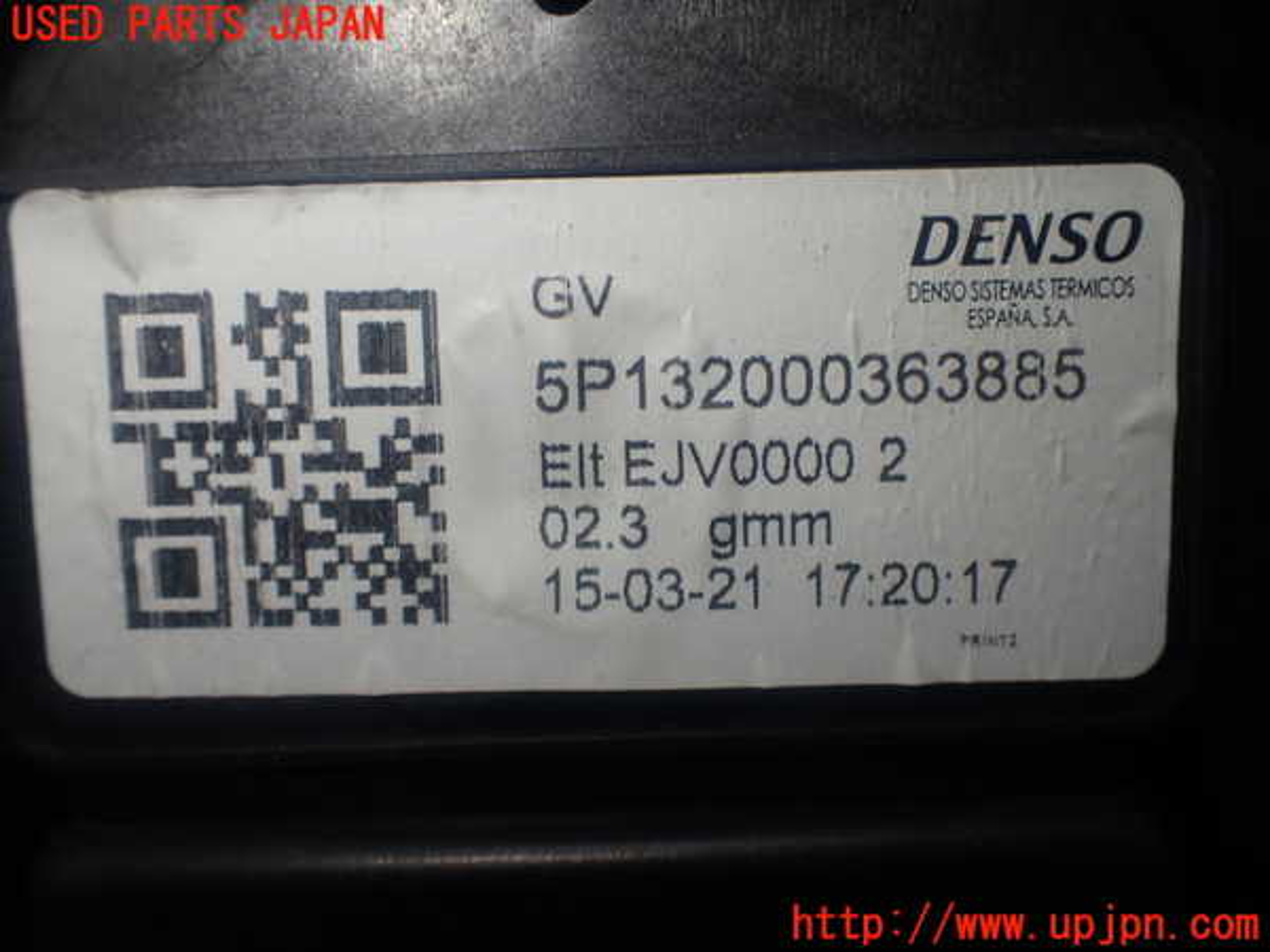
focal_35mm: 36
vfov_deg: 39.7
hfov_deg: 51.4
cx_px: 635
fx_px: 1321
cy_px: 476
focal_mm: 6.37
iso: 100
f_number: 3.5
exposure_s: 1/80
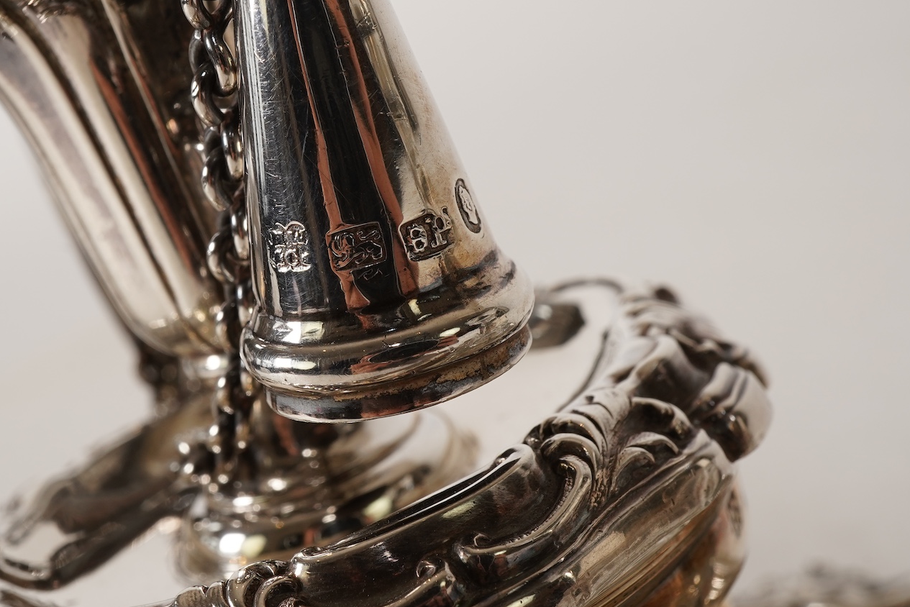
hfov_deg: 35.6
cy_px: 234
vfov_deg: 24.2
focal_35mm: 56
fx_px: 1416
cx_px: 404
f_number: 22
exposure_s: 1/125
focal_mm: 30
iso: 320
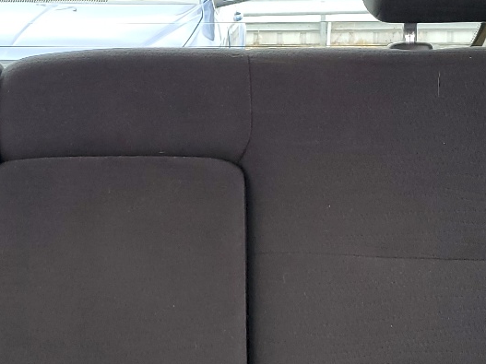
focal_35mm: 79
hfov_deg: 24.5
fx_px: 1109
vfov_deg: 18.7
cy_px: 191
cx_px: 146
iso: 72
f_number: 1.5
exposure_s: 1/120
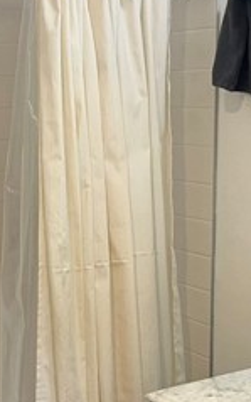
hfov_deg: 17.6
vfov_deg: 27.2
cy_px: 328
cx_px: 123
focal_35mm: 74
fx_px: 809
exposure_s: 1/60
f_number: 1.6
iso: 160
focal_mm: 5.1
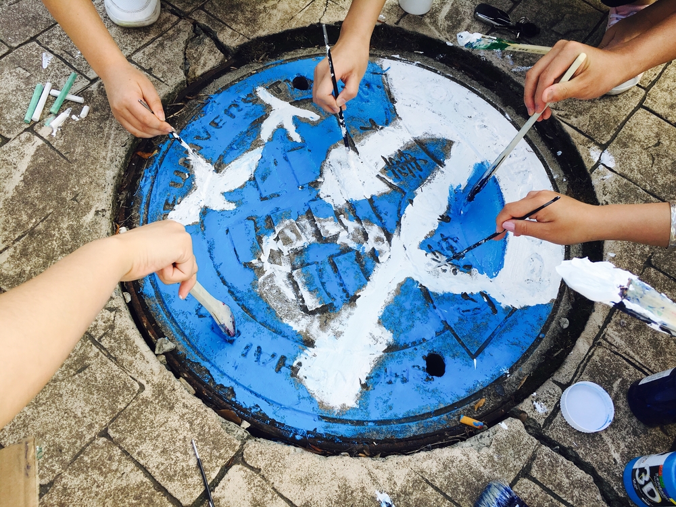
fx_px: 566
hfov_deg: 61.7
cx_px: 338
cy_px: 254
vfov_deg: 48.2
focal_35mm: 29
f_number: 2.2
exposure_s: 1/405
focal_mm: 4.15
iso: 25
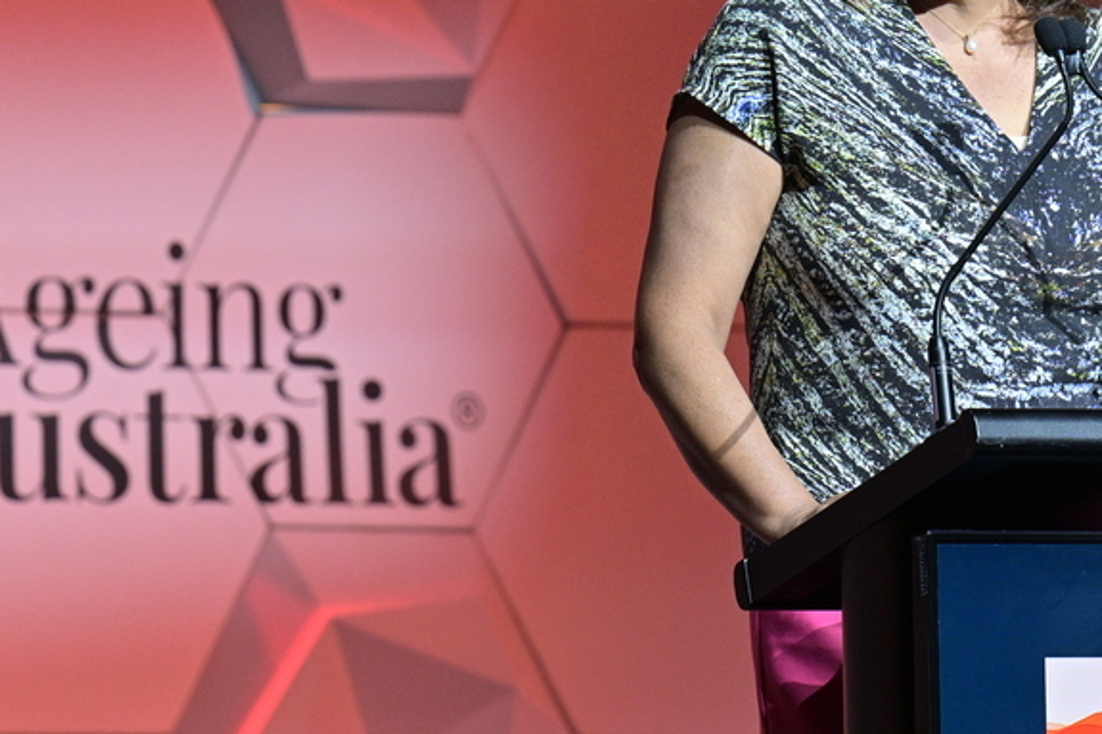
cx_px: 769
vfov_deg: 3.5
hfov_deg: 5.2
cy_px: 191
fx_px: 12026
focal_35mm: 393
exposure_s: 1/200
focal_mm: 175
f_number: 4.5
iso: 1000
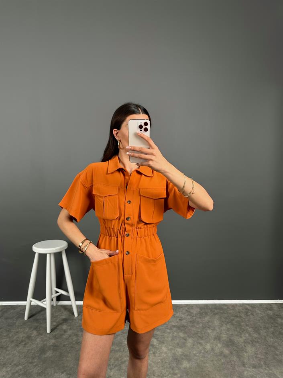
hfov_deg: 56.8
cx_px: 142
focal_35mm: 24
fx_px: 262
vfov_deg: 71.6
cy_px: 189
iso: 80
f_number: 1.78
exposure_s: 1/121
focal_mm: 6.86
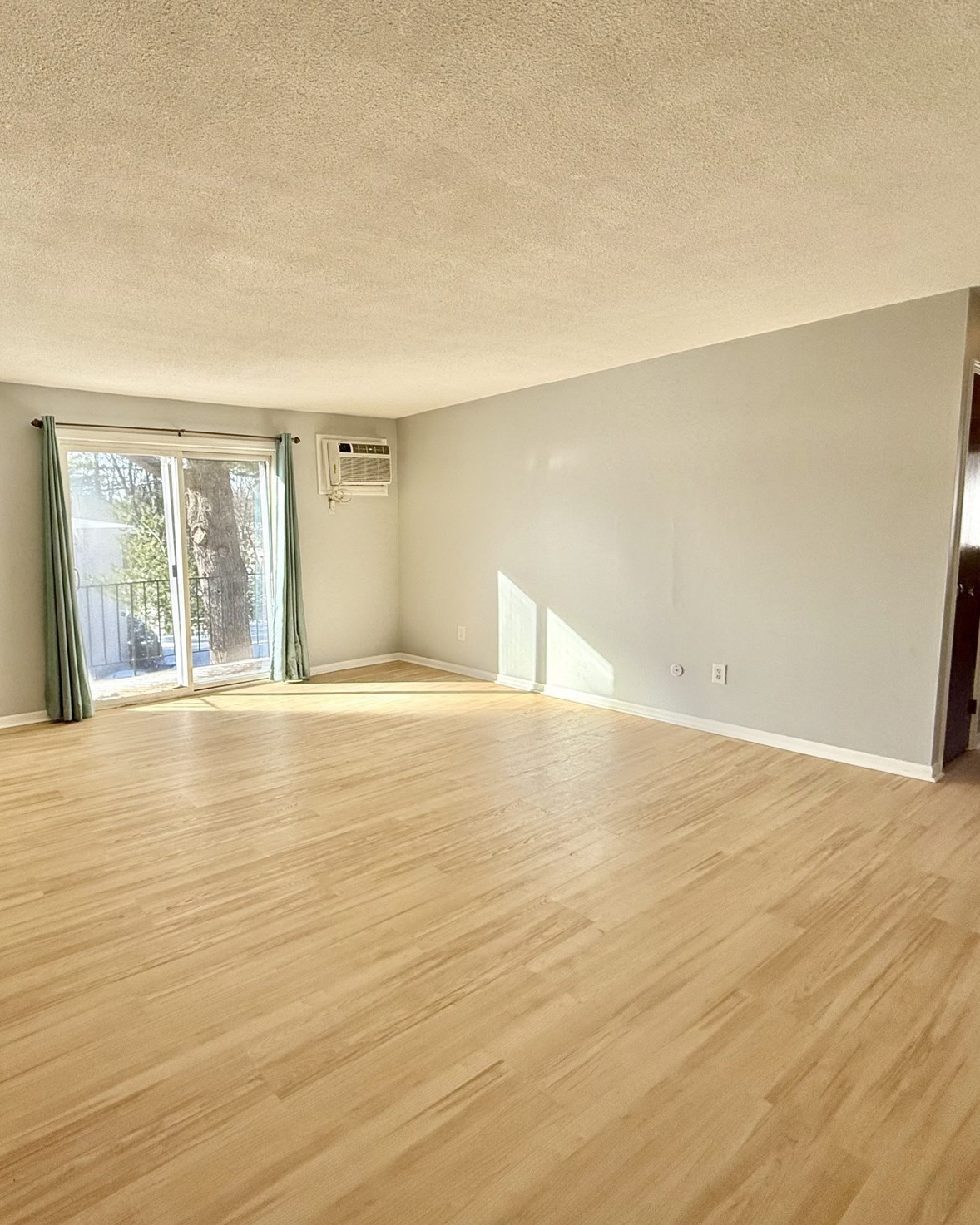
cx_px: 362
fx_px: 689
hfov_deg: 69.6
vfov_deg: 83.3
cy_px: 610
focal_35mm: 19
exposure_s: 1/465
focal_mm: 2.22
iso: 64
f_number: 2.2
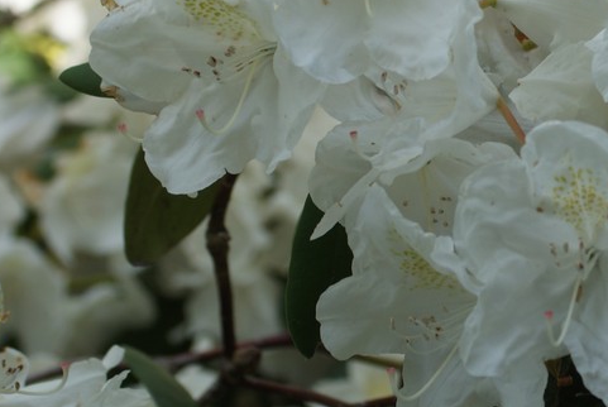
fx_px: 3061
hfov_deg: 11.2
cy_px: 112
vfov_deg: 7.6
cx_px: 685
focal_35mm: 181
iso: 100
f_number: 6.3
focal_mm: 50
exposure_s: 1/125
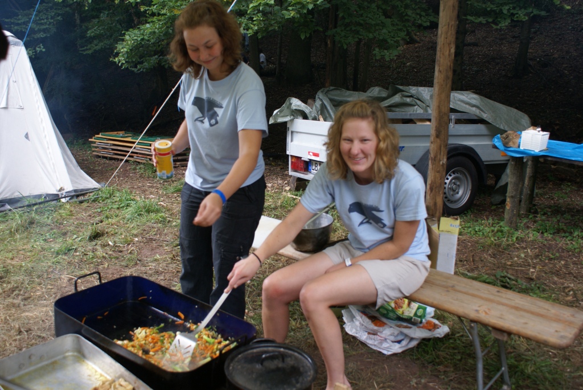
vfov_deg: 43.7
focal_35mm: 30
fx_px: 486
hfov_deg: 61.9
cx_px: 292
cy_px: 195
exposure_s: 1/40
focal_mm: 20
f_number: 4
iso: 200
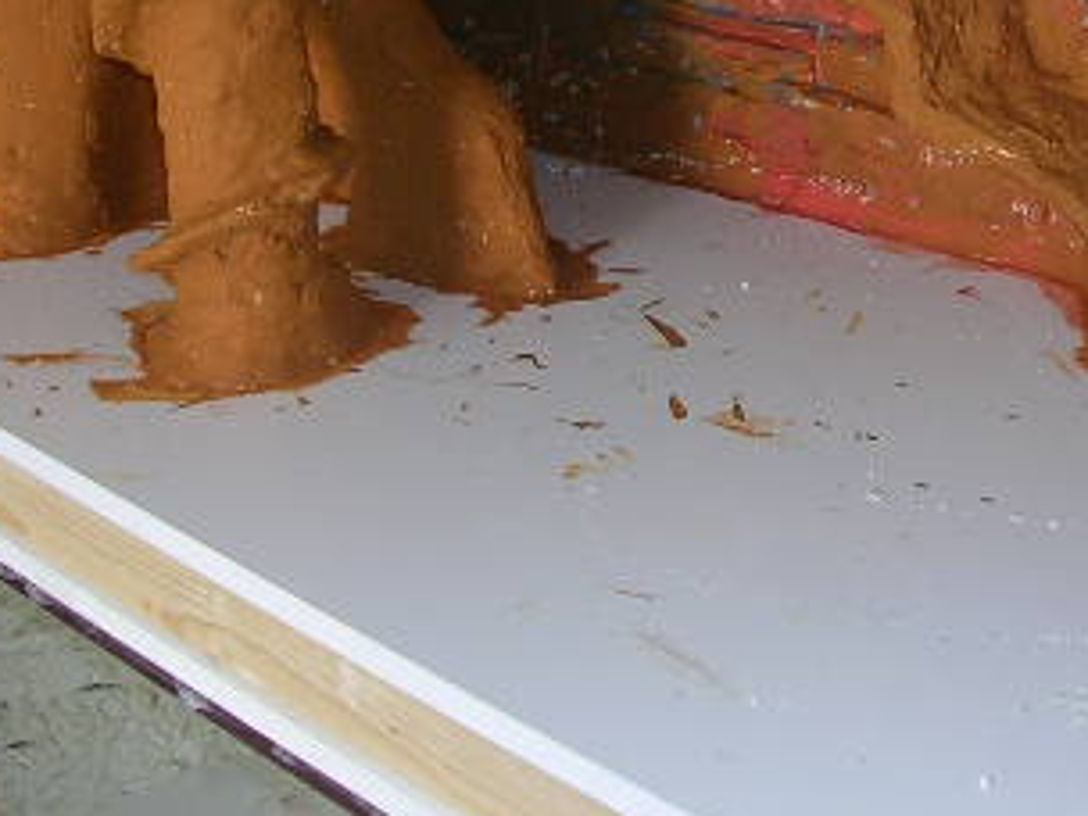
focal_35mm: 80
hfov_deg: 24.2
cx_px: 809
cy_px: 82
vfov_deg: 18.1
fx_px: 2514
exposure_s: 1/30
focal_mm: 5.8
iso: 50
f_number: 2.8
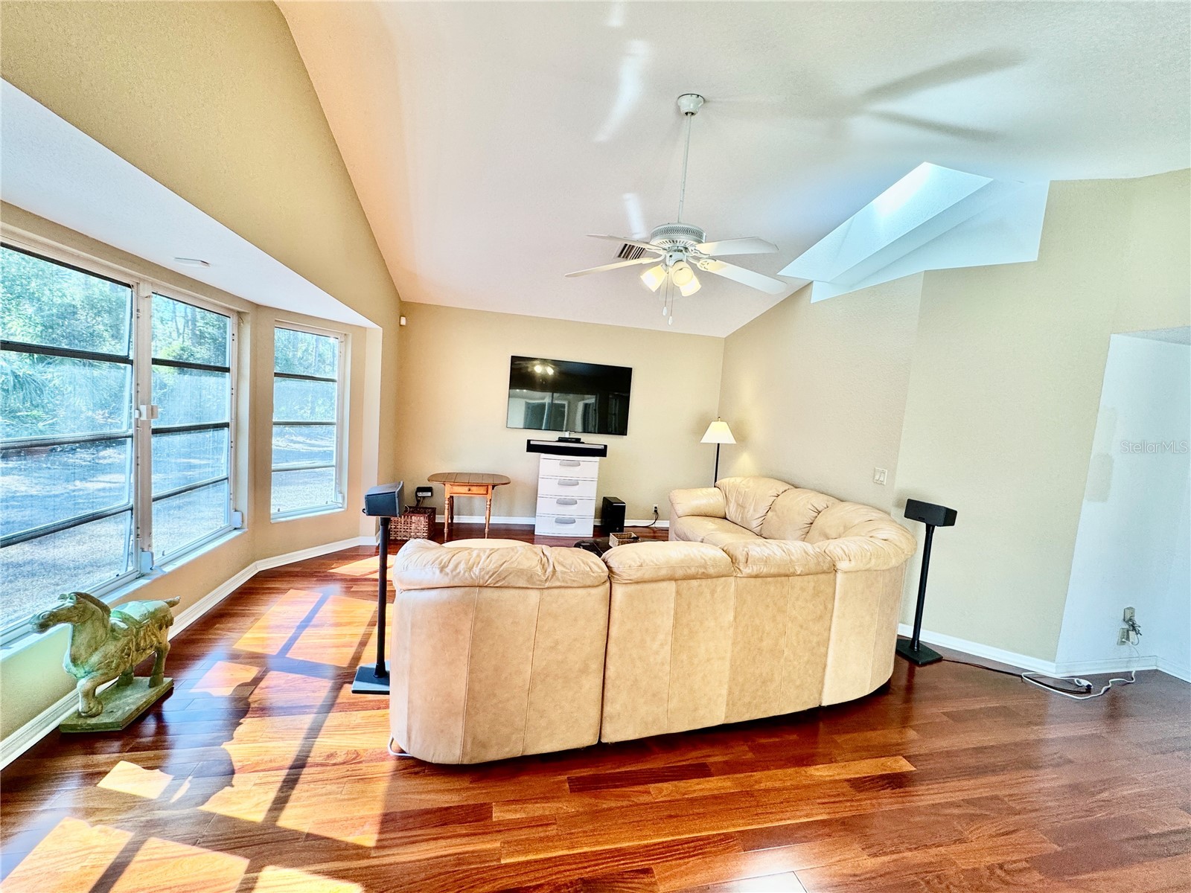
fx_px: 482
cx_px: 596
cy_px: 446
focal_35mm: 14
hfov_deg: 102.1
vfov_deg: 85.7
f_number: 2.2
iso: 125
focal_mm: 2.22
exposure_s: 1/120
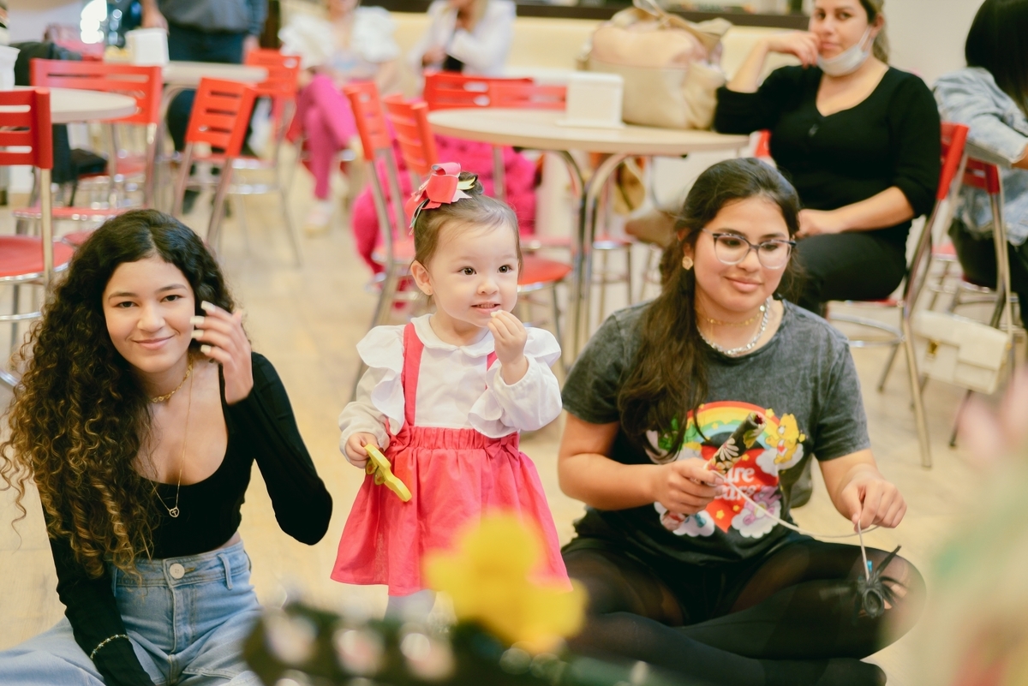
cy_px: 343
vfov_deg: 27.0
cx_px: 514
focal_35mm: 50
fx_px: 1428
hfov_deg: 39.6
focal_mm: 50
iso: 450
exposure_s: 1/160
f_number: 2.2
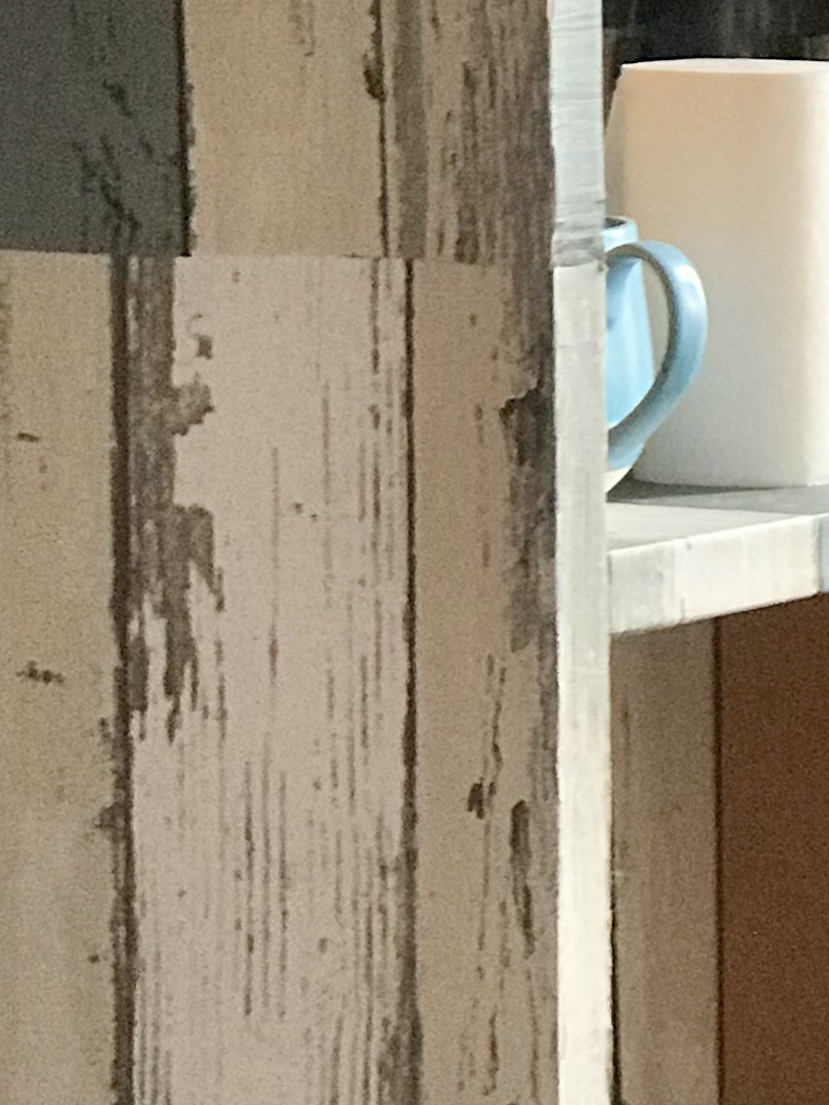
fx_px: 6992
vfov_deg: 9.0
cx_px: 1533
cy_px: 354
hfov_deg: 6.6
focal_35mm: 219
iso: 100
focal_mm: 6.6
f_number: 2.8
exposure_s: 1/50
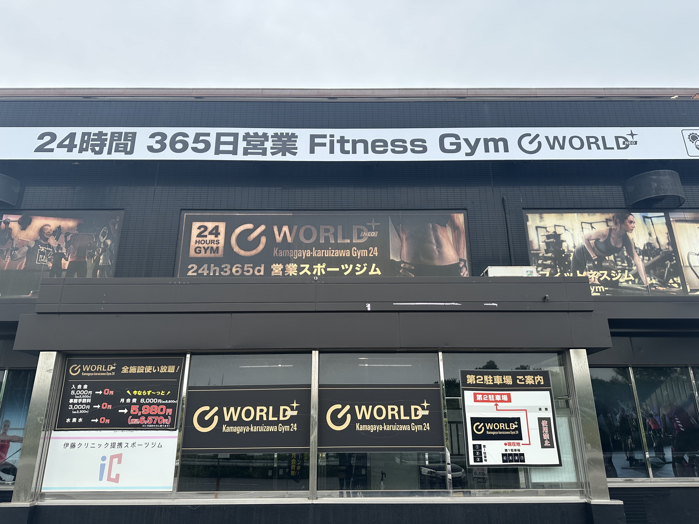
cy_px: 262
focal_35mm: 24
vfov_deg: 56.8
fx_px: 485
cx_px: 350
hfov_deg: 71.6
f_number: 1.8
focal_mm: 6.9
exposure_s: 1/1357
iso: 80
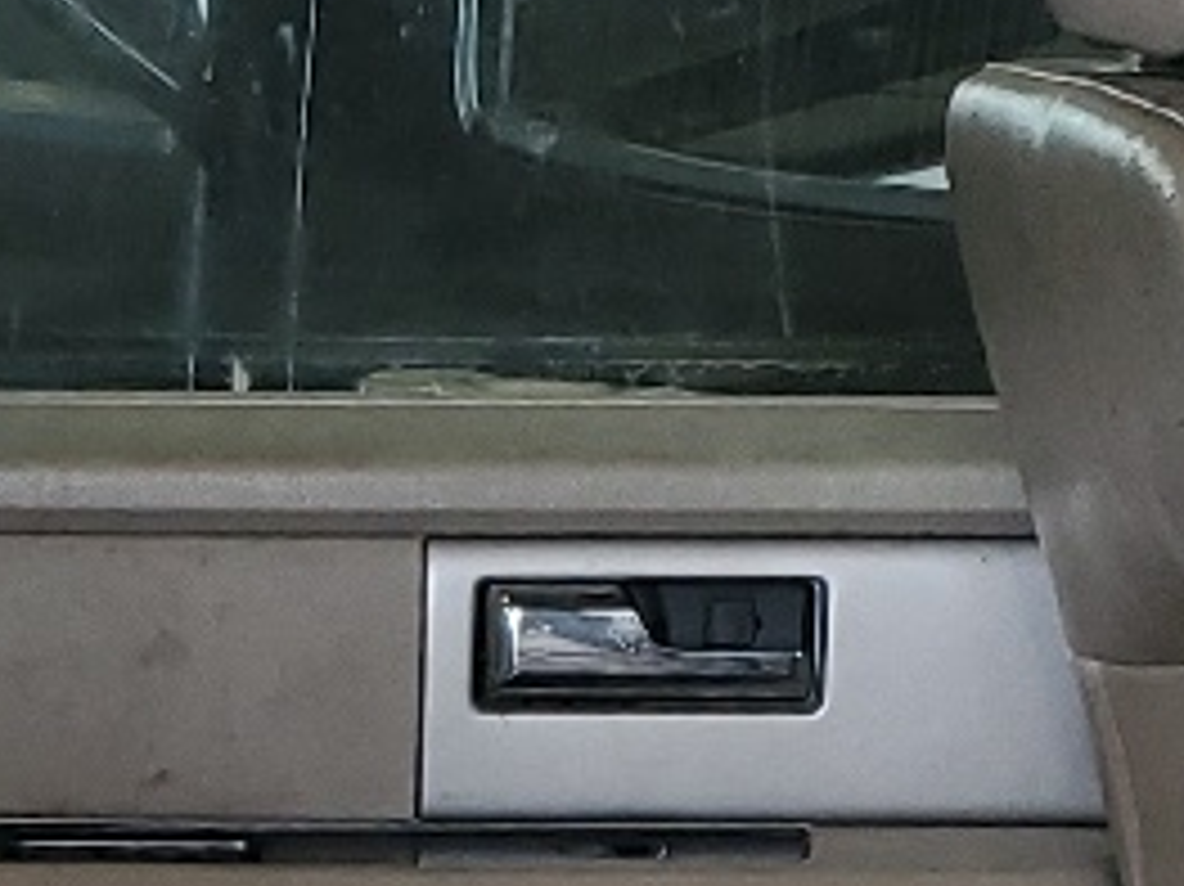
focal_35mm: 158
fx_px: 5402
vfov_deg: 9.1
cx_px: 9
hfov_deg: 12.4
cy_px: 1331
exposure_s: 1/120
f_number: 1.5
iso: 94
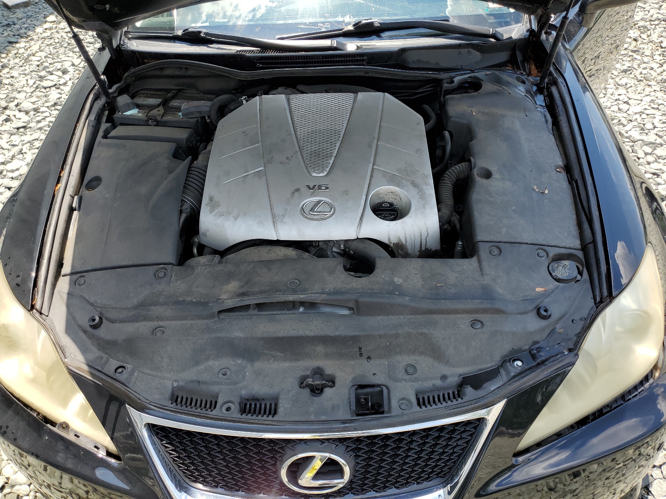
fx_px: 500
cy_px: 250
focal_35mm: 26
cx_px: 333
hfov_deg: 67.3
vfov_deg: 53.1
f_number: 1.5
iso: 50
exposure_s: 1/1111
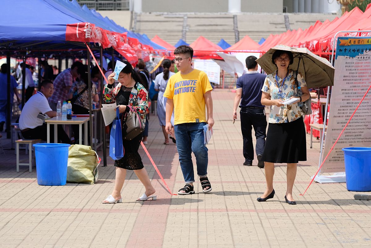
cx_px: 186
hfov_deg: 17.5
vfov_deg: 11.7
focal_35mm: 117
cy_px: 124
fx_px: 1206
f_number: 3.8
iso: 400
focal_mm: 77.9
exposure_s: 1/4000
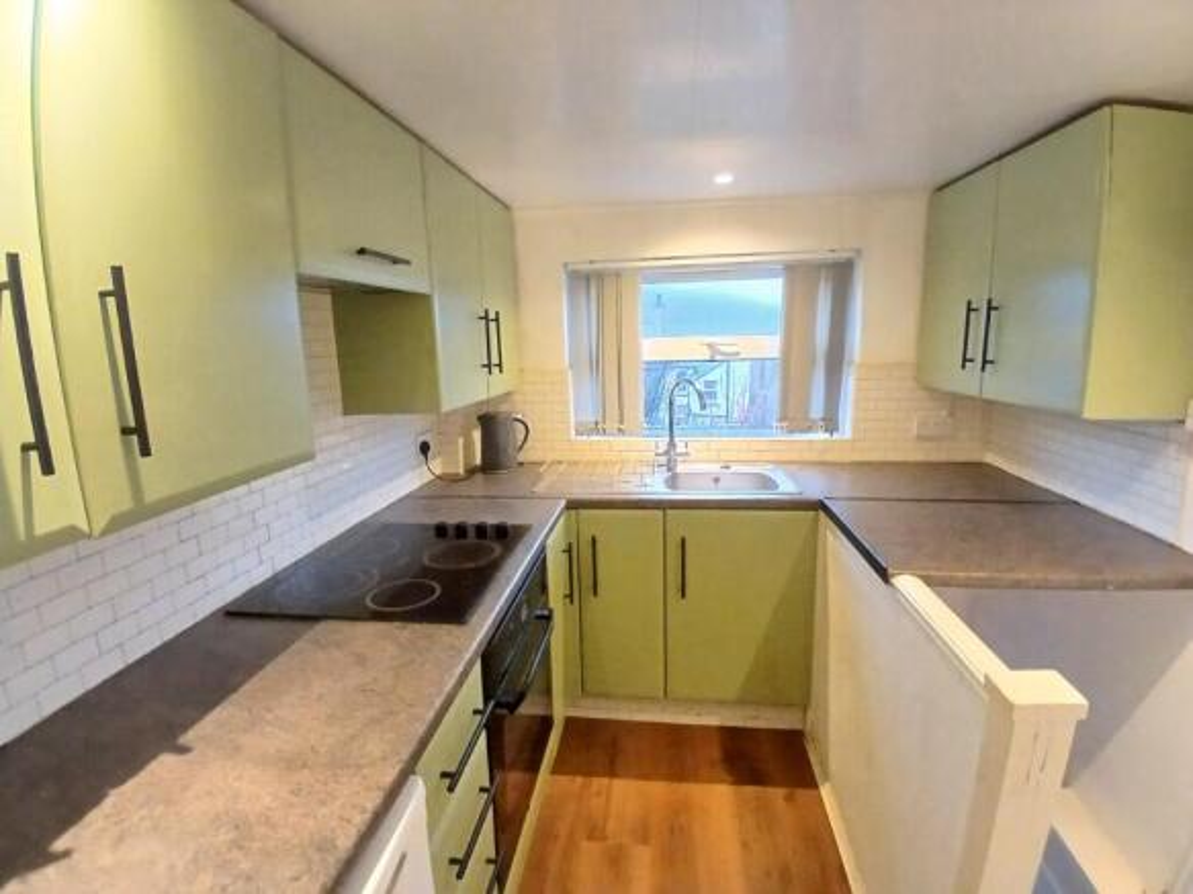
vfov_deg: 74.7
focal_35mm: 17
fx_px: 586
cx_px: 596
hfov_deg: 91.0
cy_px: 447
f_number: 2.2
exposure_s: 1/25
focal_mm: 1.4
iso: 500
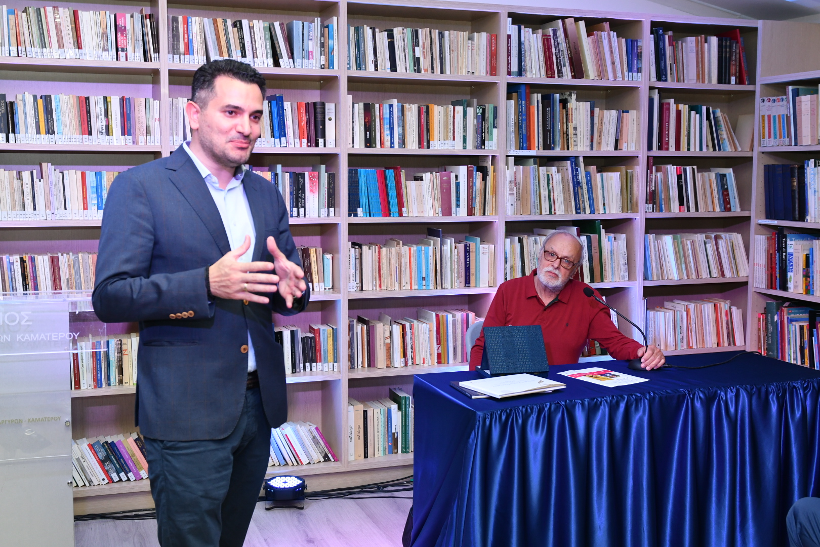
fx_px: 979
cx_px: 410
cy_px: 274
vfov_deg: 31.2
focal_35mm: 43
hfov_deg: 45.4
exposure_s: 1/160
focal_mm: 29
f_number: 4
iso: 800
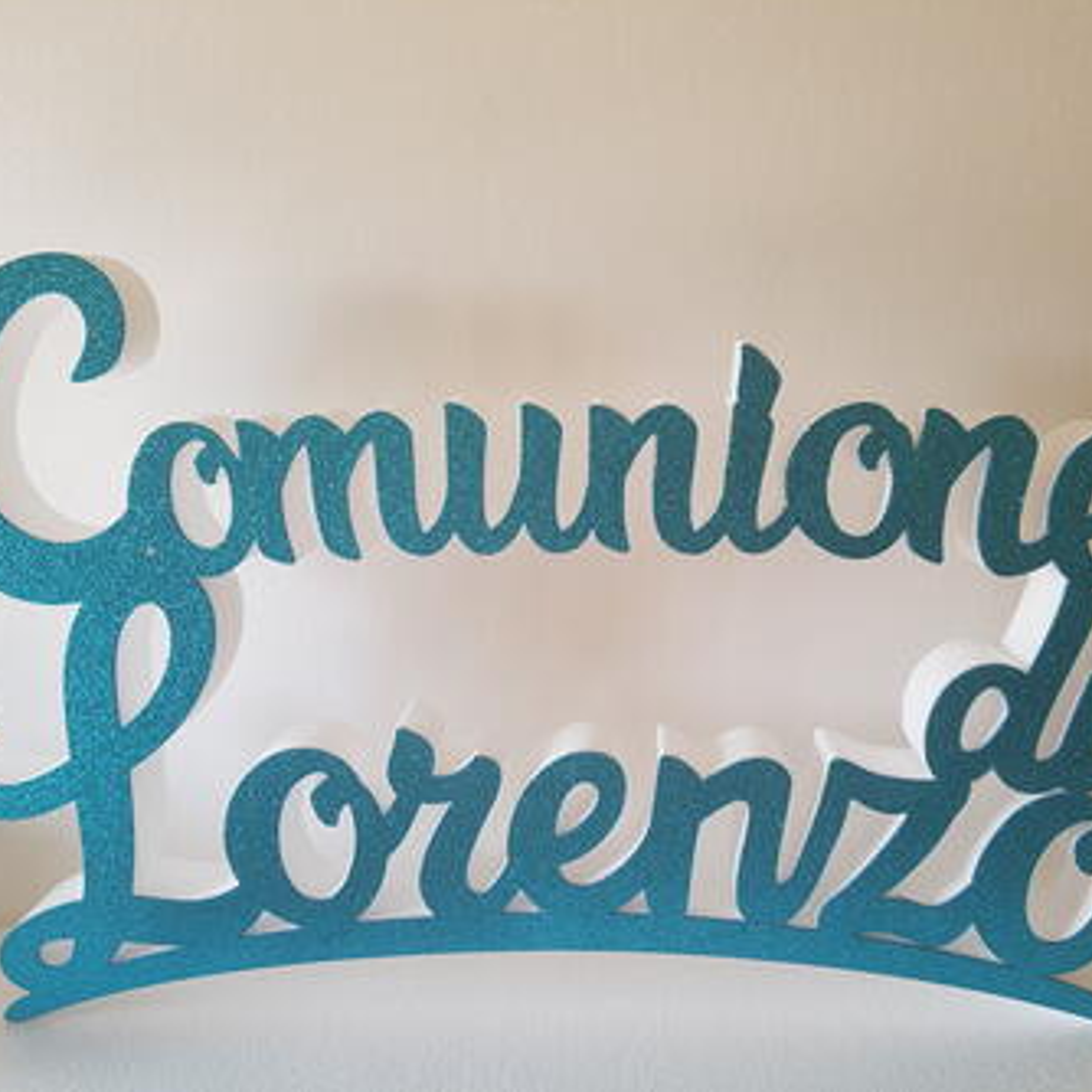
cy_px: 543
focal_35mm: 31
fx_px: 1106
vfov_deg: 52.5
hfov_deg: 52.5
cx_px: 556
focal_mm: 4.2
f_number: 1.7
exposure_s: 1/100
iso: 80
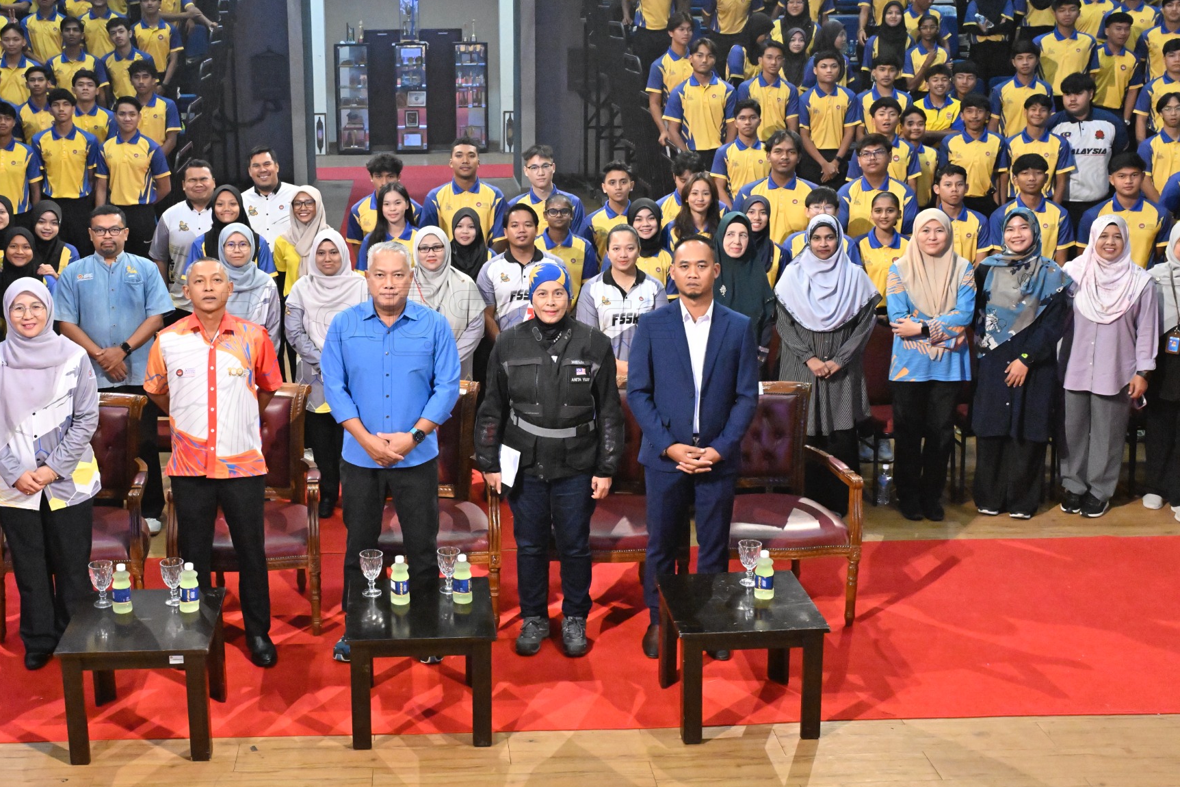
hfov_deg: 43.6
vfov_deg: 30.0
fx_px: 1464
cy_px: 334
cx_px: 445
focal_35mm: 45
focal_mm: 33.5
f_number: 8
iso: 10000
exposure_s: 1/125
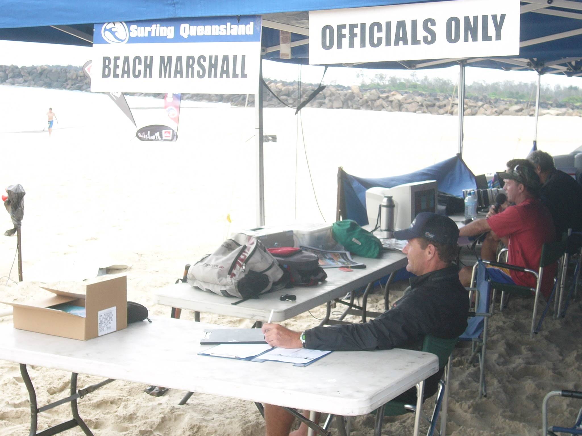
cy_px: 218
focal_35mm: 53
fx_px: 891
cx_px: 291
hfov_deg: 36.2
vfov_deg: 27.5
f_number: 3.4
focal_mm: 8.8
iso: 50
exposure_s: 1/40
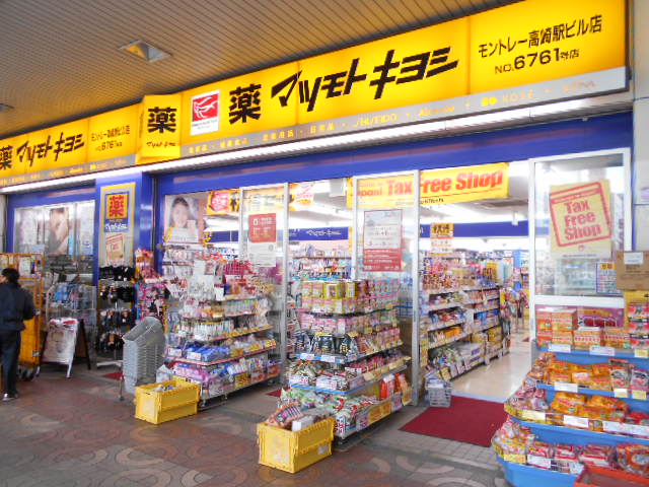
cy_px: 244
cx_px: 324
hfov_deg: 67.3
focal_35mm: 26
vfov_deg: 53.1
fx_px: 487
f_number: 3.2
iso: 80
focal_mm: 4.6
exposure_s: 1/30
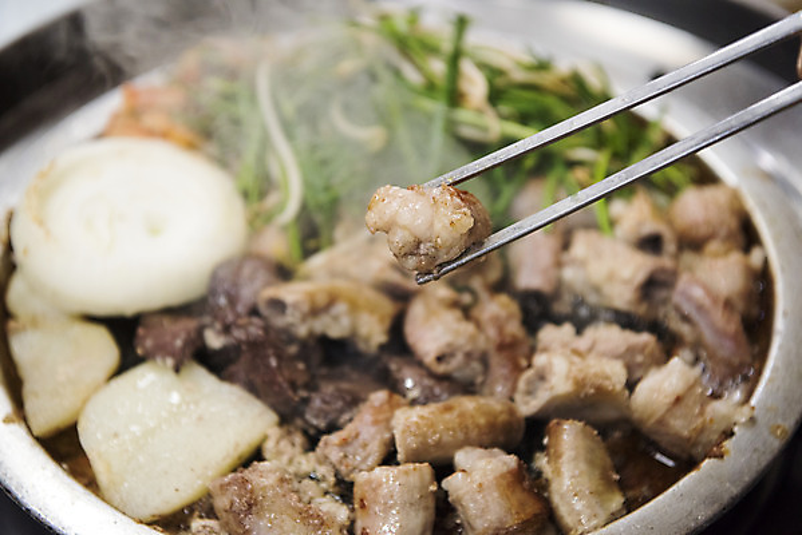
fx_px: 1560
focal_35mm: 70
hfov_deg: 28.8
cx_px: 401
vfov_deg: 19.5
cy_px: 268
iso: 1600
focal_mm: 70
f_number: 4
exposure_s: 1/125
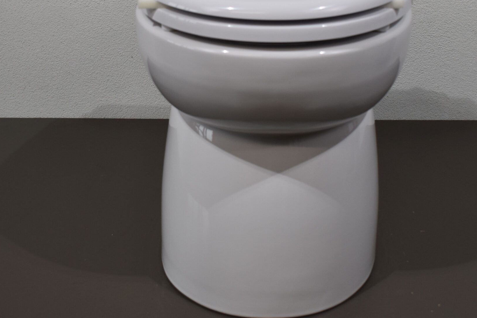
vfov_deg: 22.1
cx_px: 272
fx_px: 808
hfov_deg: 32.8
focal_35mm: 61
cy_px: 91
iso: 320
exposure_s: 1/125
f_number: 5.6
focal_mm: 26
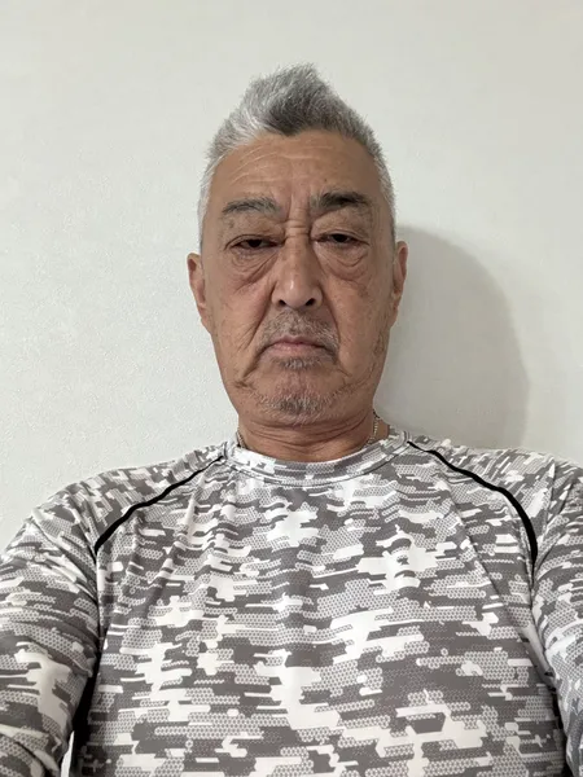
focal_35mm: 30
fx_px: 674
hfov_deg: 46.8
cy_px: 388
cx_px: 292
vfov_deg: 60.0
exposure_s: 1/40
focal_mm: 2.69
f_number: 1.9
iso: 250
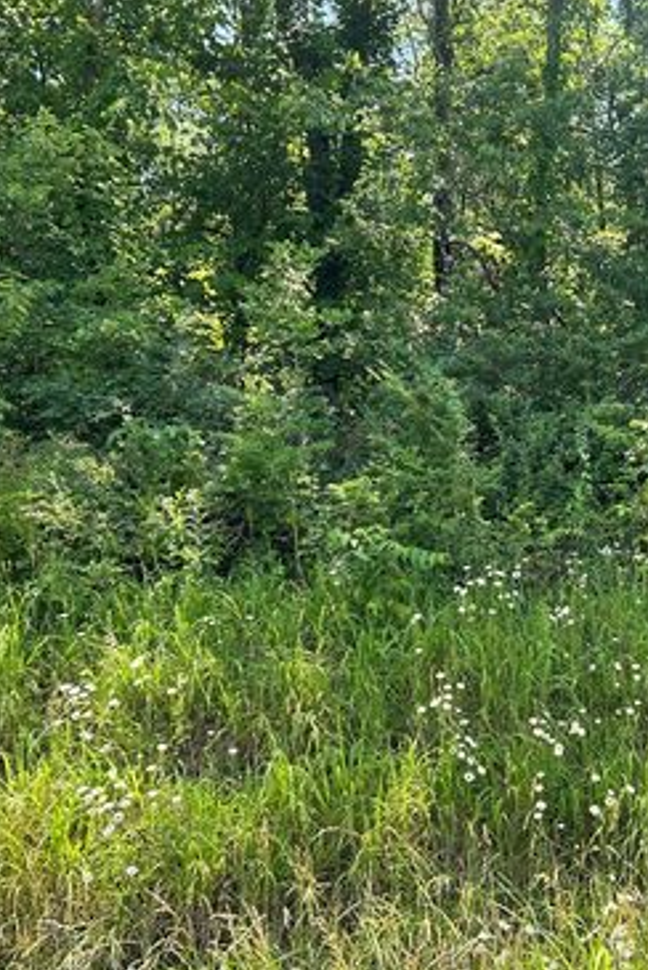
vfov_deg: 51.8
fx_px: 997
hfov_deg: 34.3
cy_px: 480
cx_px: 568
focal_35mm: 37
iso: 50
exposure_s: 1/521
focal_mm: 5.7
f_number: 1.5
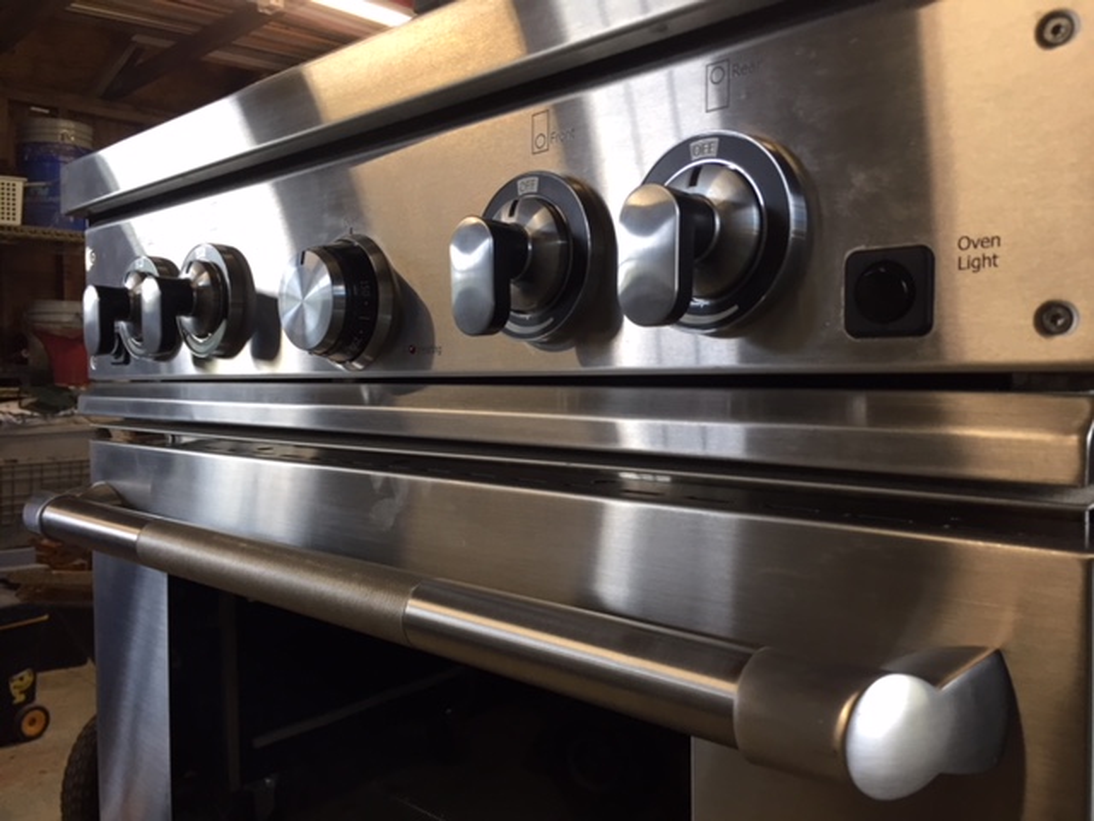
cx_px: 547
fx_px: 917
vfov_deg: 48.2
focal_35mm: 29
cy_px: 410
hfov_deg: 61.7
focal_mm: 4.15
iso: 40
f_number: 2.2
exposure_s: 1/30
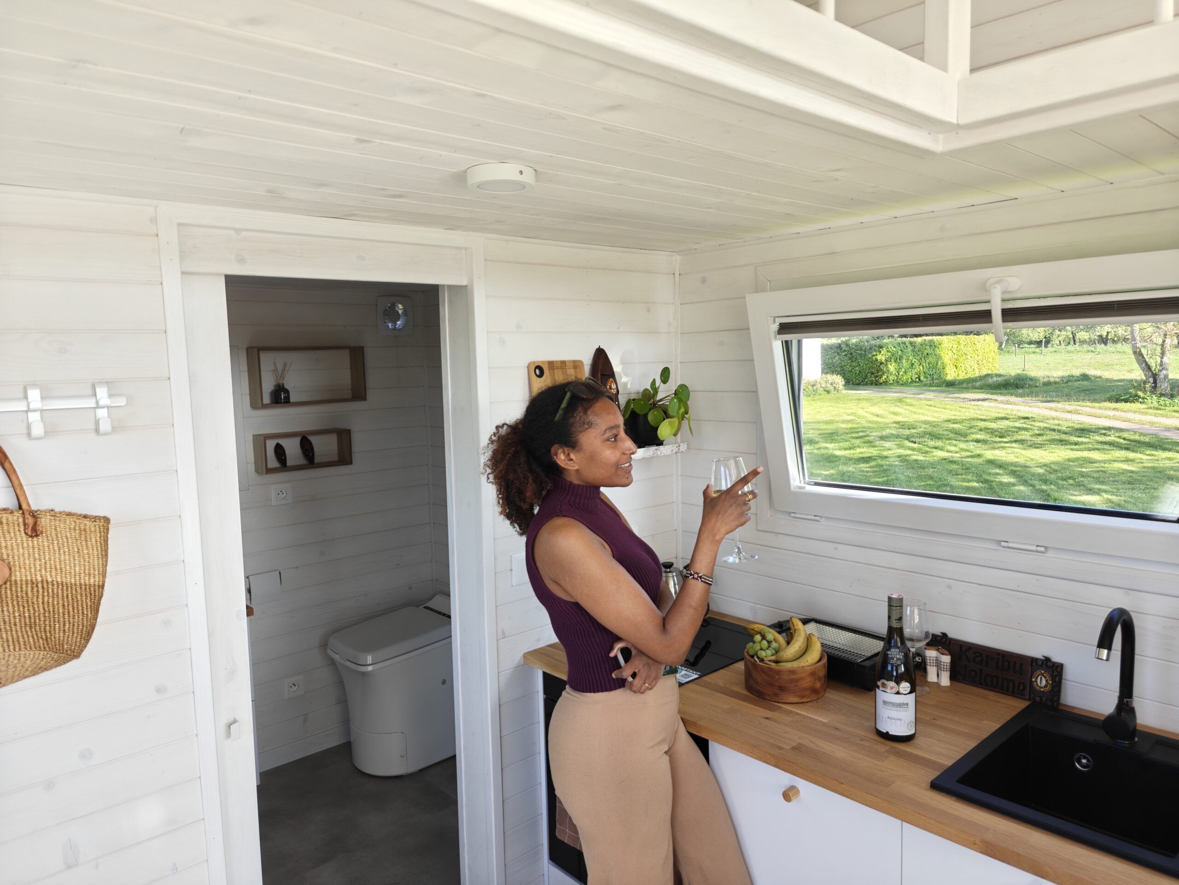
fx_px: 783
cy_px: 442
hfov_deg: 73.9
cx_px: 590
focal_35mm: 23
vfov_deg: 58.9
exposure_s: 1/294
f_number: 1.6
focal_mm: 6.06
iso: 160
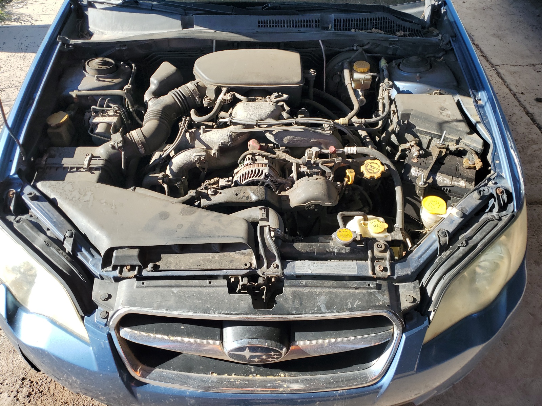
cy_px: 203
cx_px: 271
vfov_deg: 53.1
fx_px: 407
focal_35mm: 26
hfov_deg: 67.3
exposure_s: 1/909
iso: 50
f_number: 1.5
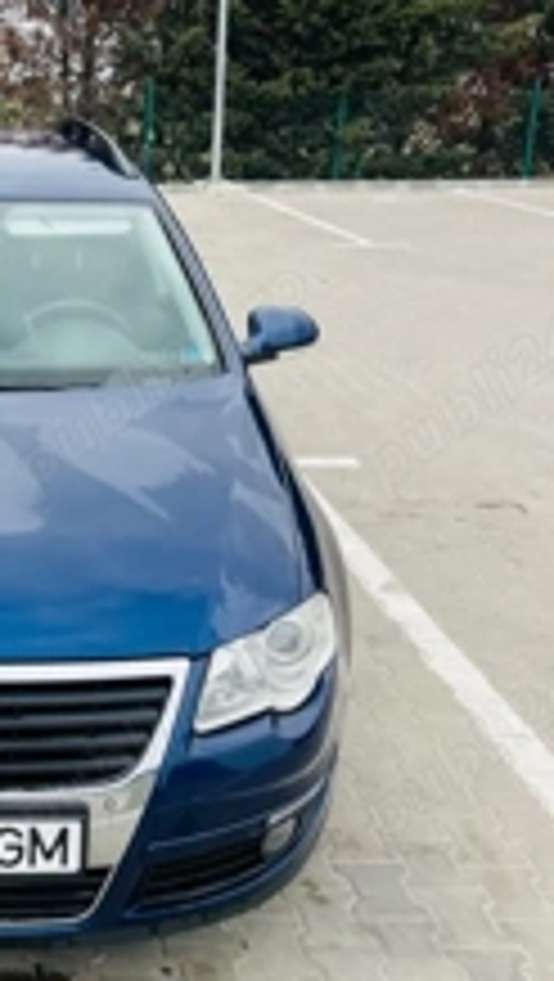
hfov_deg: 22.3
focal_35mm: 50
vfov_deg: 41.2
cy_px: 432
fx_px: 1303
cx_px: -99
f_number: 1.6
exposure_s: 1/567
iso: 32
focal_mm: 5.1
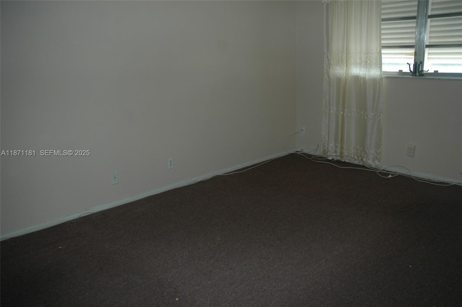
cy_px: 154
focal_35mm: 27
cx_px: 231
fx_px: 346
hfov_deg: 67.5
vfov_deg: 47.8
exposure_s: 1/60
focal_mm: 18
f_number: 4.5
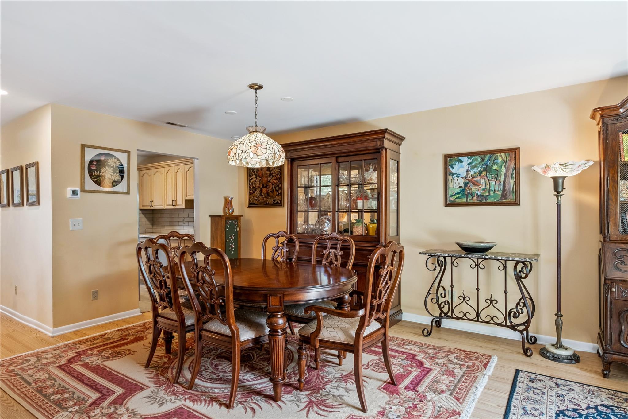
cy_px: 210
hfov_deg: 86.9
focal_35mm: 19
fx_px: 331
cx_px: 314
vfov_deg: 64.5
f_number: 9
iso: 320
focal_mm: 12.6
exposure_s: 1/3.33
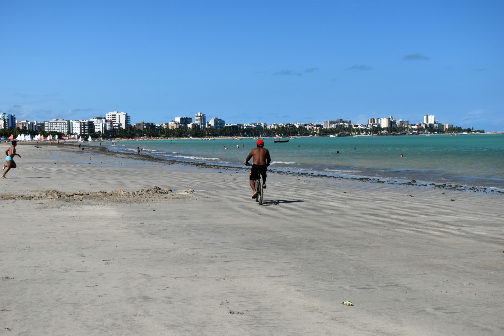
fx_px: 756
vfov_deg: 25.1
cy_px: 168
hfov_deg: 36.9
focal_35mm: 54
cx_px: 252
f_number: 7.1
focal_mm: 36
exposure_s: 1/1600
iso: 400
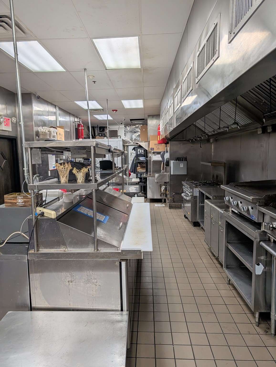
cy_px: 184
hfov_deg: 56.9
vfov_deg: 71.5
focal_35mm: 24
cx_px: 138
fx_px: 254
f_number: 1.68
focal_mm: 6.9
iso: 15
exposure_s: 1/302
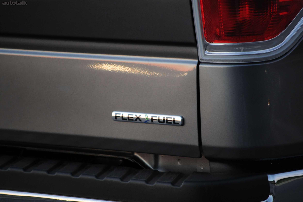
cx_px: 152
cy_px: 101
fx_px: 2207
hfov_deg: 7.9
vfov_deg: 5.2
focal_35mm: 262
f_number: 5.3
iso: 800
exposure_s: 1/50
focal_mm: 175
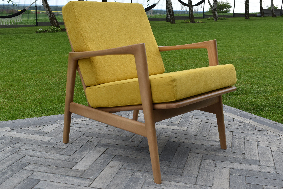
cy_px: 89
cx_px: 147
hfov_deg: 44.0
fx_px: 350
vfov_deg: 30.2
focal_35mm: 45
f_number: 8
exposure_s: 1/250
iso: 320
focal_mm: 27
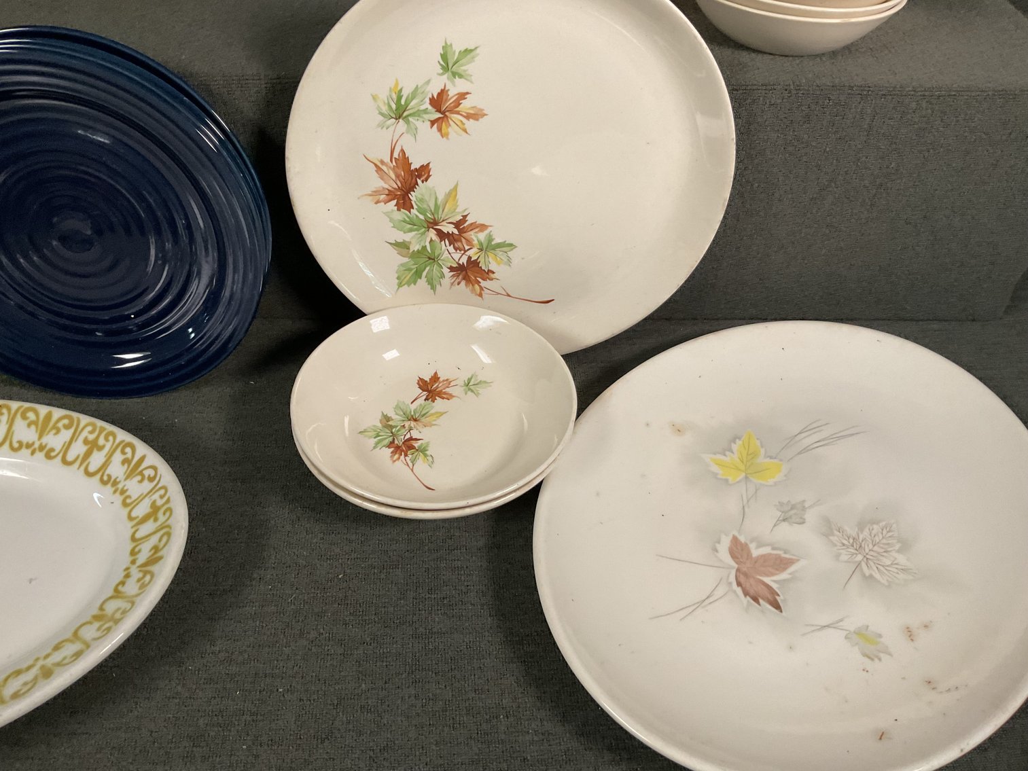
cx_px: 514
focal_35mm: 29
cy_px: 386
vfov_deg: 48.2
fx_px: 861
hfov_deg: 61.7
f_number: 1.8
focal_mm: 3
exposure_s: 1/60
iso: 100
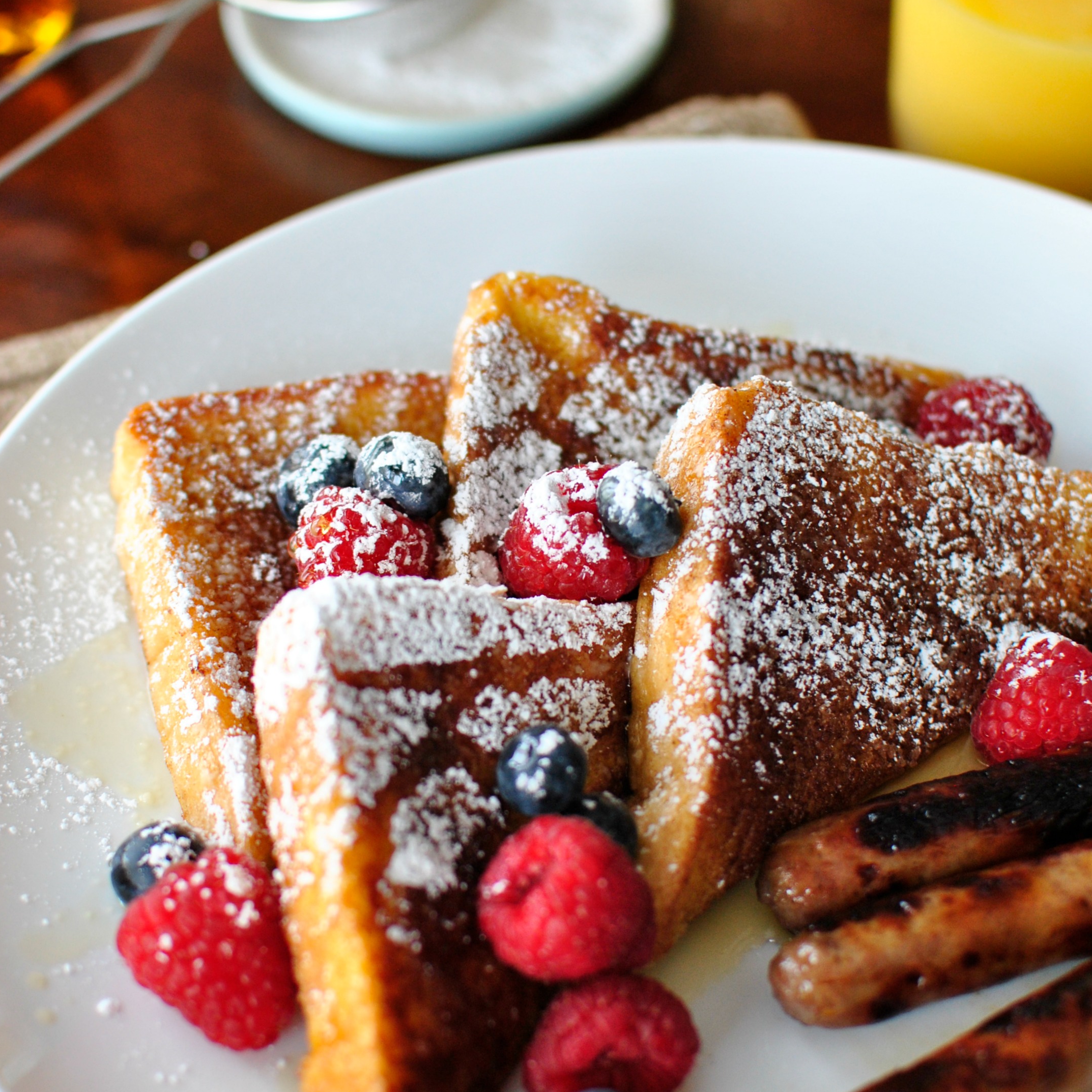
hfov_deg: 25.5
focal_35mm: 68
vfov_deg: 25.5
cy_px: 504
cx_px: 552
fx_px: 2414
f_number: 2.5
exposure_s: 1/200
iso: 320
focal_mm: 35
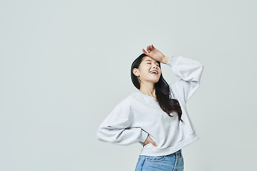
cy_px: 86
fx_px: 500
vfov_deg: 19.5
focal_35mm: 70
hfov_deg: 28.8
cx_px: 128
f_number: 11
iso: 100
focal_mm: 70
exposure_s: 1/125
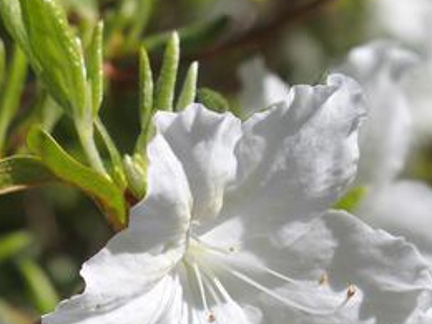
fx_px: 3245
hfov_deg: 7.6
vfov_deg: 5.7
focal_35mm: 260
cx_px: 163
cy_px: 229
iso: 100
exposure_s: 1/1000
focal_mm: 31.8
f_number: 4
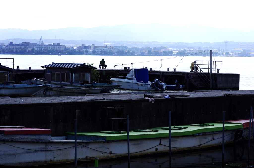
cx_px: 127
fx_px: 739
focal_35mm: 105
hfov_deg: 19.5
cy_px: 84
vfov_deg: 13.0
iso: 100
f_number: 7.1
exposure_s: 1/320
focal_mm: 70
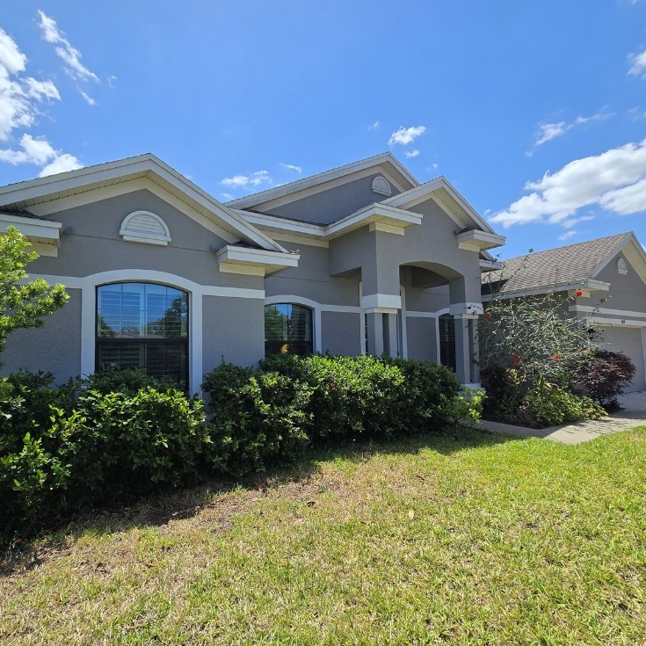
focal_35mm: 16
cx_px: 283
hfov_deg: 87.0
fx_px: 338
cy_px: 335
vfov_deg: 87.4
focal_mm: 2.2
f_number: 2.2
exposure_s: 1/2715
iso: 50
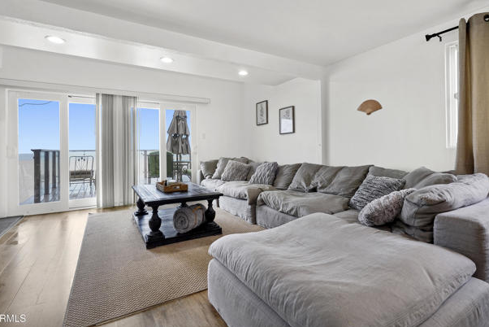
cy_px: 161
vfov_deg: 70.5
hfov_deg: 93.2
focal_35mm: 17
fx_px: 231
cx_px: 251
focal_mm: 16
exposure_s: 1/30
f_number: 9
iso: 2000
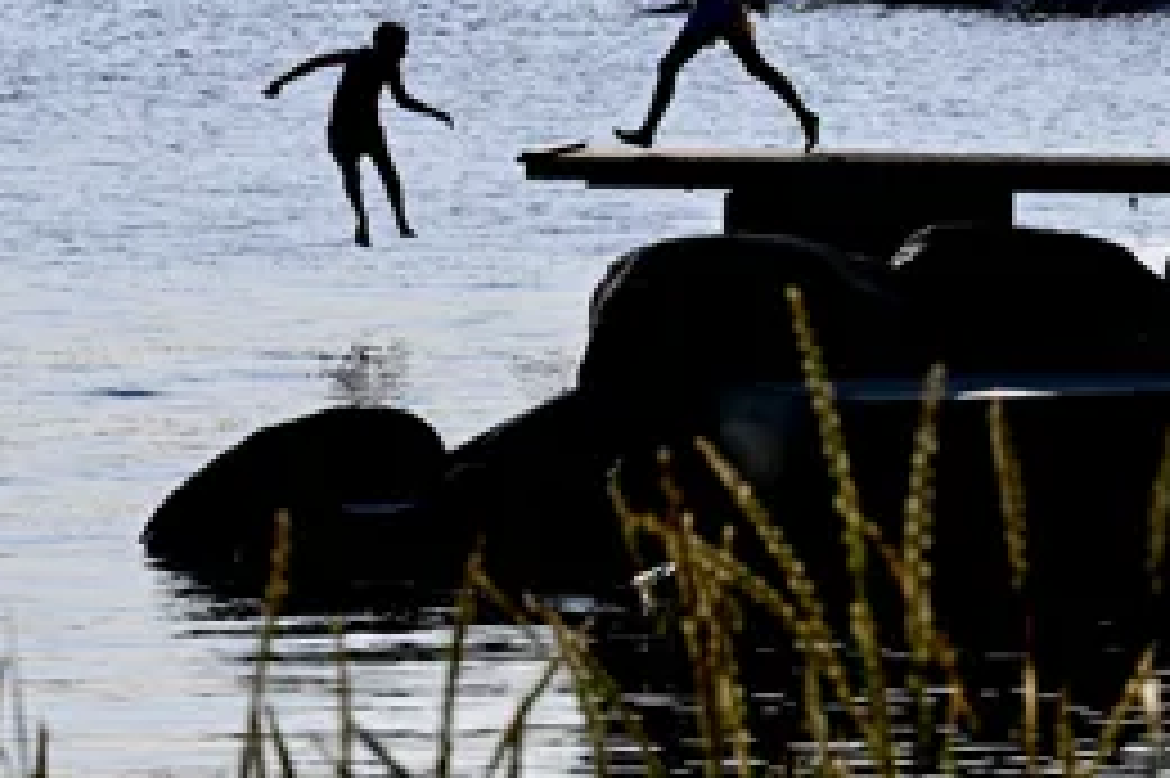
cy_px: 94
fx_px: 14068
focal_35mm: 433
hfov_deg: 4.8
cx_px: 378
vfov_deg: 3.2
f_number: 11
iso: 250
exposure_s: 1/640
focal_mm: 125
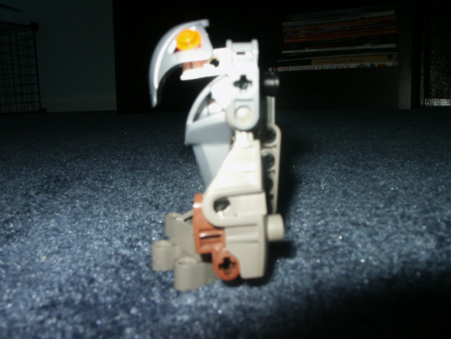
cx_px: 226
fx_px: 456
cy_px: 170
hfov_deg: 52.6
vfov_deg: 40.7
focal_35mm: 35
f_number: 6.7
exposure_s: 1/45
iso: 200
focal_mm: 7.18
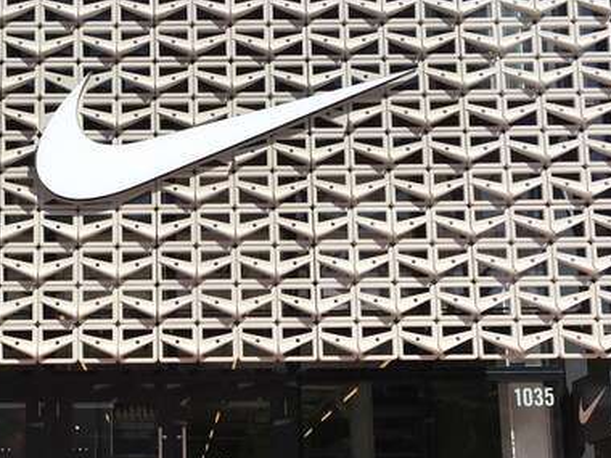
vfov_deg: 23.7
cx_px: 180
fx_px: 1077
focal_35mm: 61
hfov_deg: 31.3
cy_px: 365
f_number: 2.2
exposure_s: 1/2079
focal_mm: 4.15
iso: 25
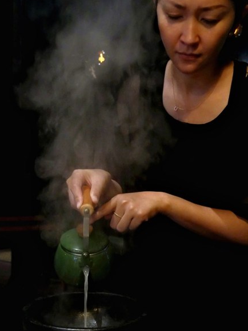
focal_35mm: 44
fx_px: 421
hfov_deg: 32.8
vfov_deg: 42.7
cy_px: 203
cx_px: 137
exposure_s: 1/40
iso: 3200
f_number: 3.6
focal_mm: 15
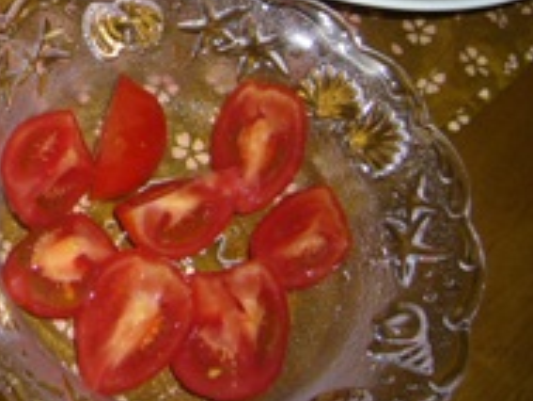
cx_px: -96
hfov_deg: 21.9
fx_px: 1279
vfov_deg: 17.3
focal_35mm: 83
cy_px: -17
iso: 80
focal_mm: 5.8
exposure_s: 1/60
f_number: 2.8
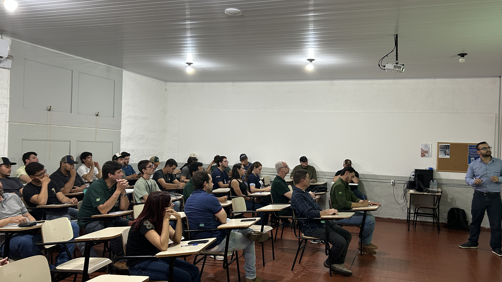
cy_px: 145
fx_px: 413
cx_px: 254
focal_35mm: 31
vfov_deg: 37.8
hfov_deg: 62.6
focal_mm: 5.7
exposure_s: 1/60
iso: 160
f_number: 1.5
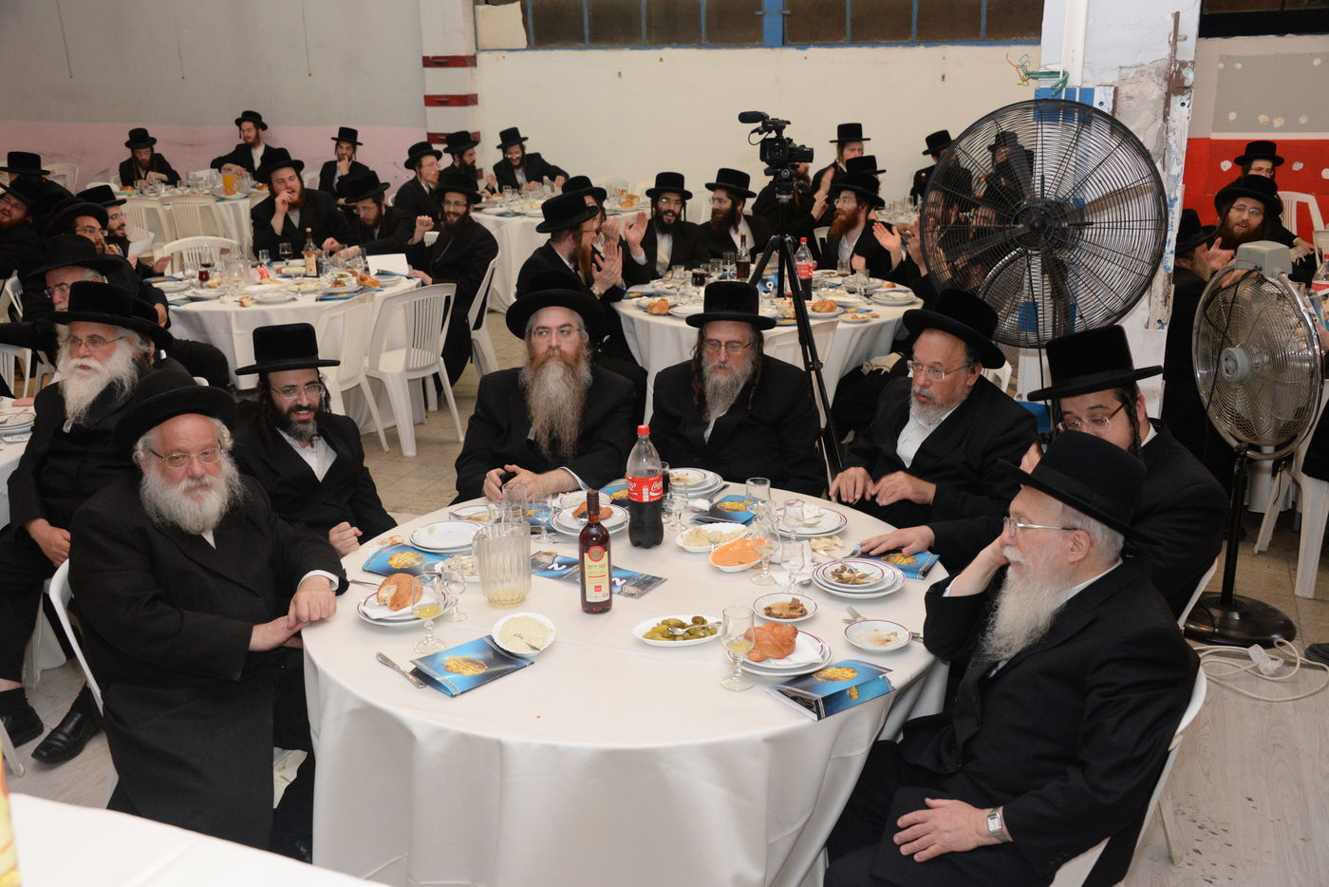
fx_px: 1292
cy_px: 444
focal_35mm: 35
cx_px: 664
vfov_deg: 37.9
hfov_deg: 54.4
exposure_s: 1/60
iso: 3200
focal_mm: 35
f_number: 5.6
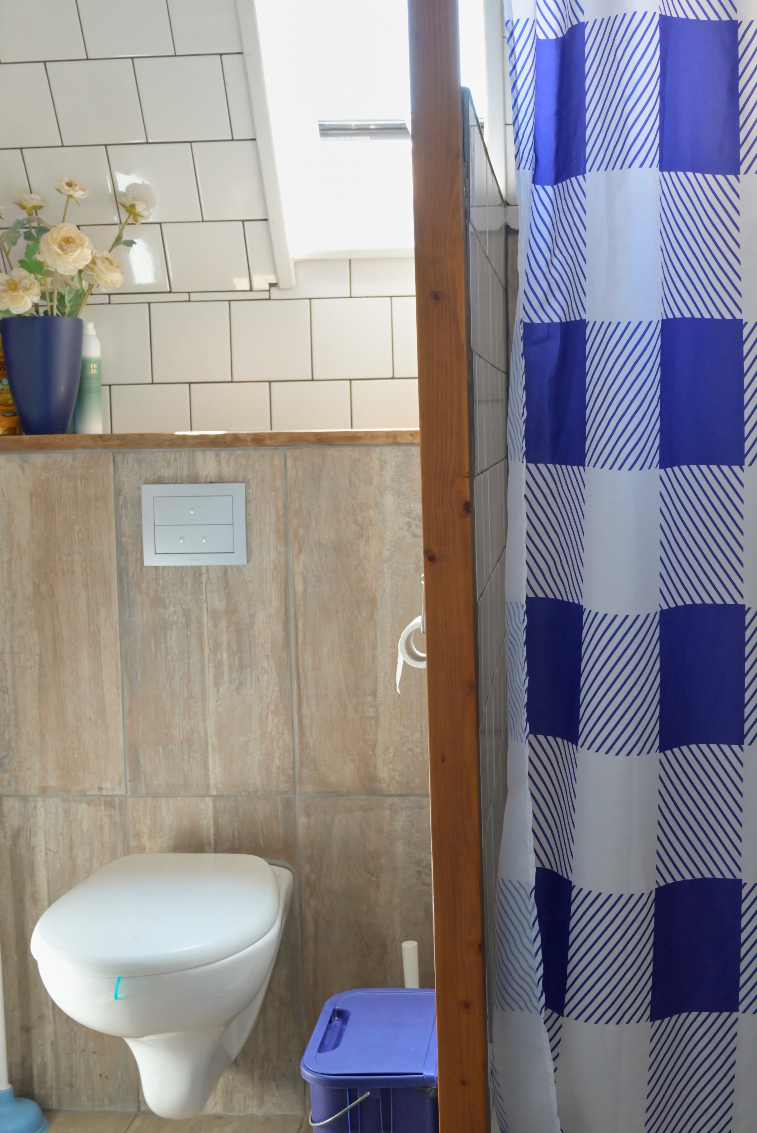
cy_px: 510
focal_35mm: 45
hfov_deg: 29.9
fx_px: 1418
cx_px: 427
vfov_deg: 43.5
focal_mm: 35
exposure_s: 1/125
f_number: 5.6
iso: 1600
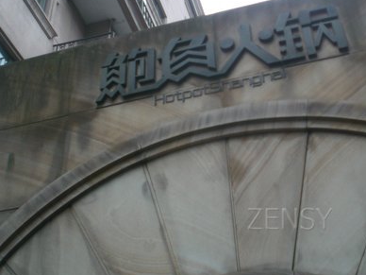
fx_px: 518
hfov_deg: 38.7
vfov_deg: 29.6
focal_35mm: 49
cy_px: 118
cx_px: 221
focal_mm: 6.3
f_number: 3.1
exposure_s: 1/125
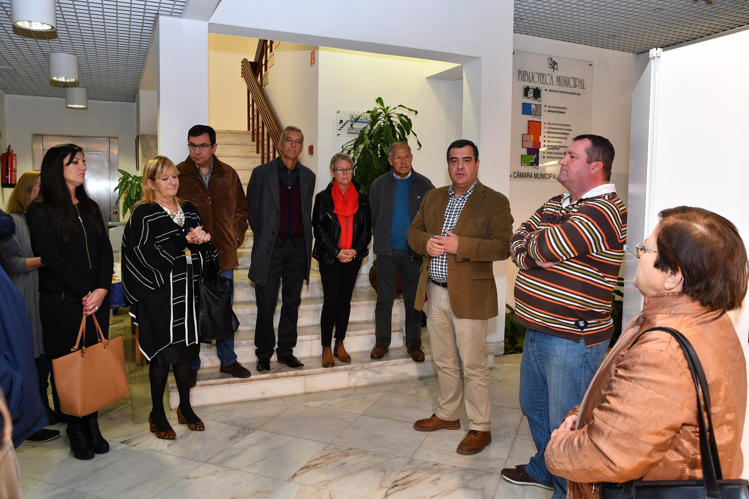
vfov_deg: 47.9
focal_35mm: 27
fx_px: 562
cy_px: 250
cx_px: 374
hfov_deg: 67.4
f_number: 5
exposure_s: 1/80
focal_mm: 18
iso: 640
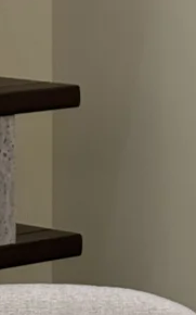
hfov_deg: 5.0
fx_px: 2164
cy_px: -38
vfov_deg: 8.2
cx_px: 497
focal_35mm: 253
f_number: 1.78
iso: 80
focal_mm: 6.76
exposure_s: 1/100
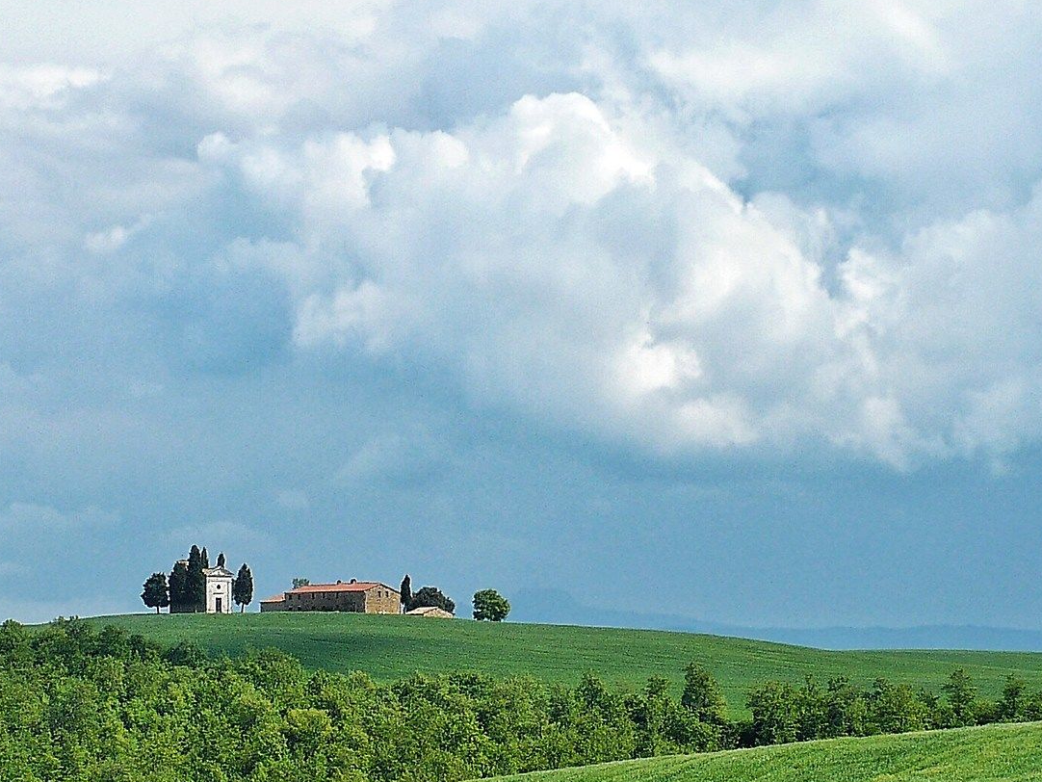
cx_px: 296
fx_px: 4607
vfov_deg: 9.7
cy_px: 699
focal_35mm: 153
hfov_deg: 12.9
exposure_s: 1/160
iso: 100
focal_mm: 11.4
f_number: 9
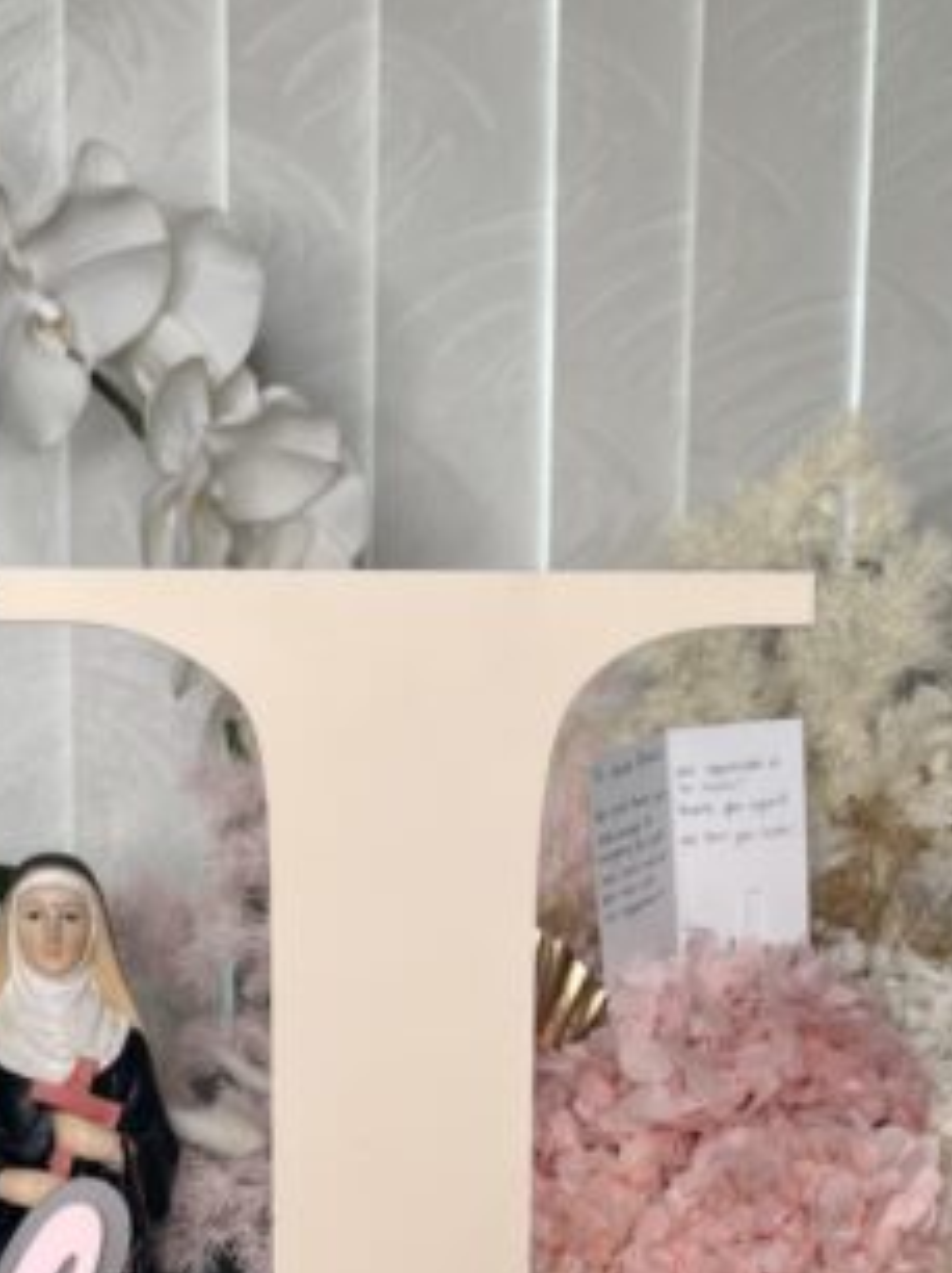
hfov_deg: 21.5
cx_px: 320
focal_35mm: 68
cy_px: 1360
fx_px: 2497
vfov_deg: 26.6
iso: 32
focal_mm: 5.7
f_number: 1.5
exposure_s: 1/123
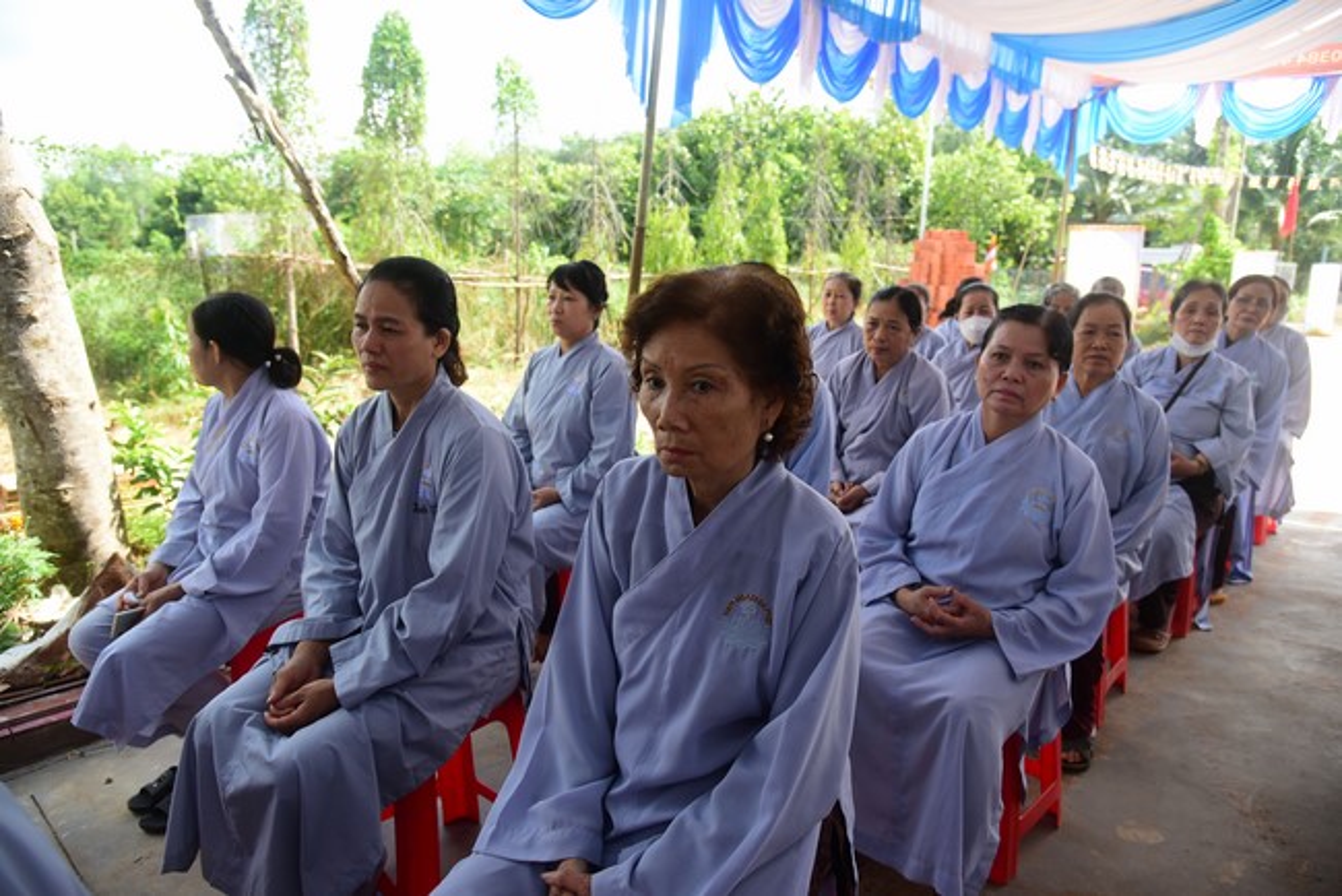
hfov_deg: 73.7
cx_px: 671
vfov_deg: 53.2
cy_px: 448
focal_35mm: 24
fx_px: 895
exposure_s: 1/640
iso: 500
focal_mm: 24
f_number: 4
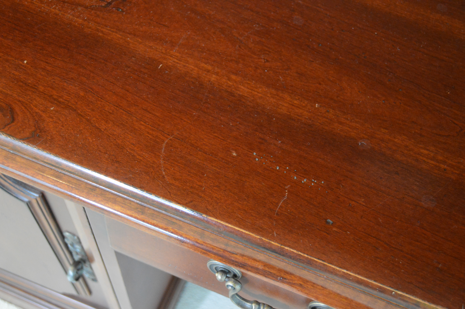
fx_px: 542
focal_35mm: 42
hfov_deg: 46.4
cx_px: 232
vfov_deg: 31.8
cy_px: 154
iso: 3200
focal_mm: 28
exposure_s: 1/50
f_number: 4.5
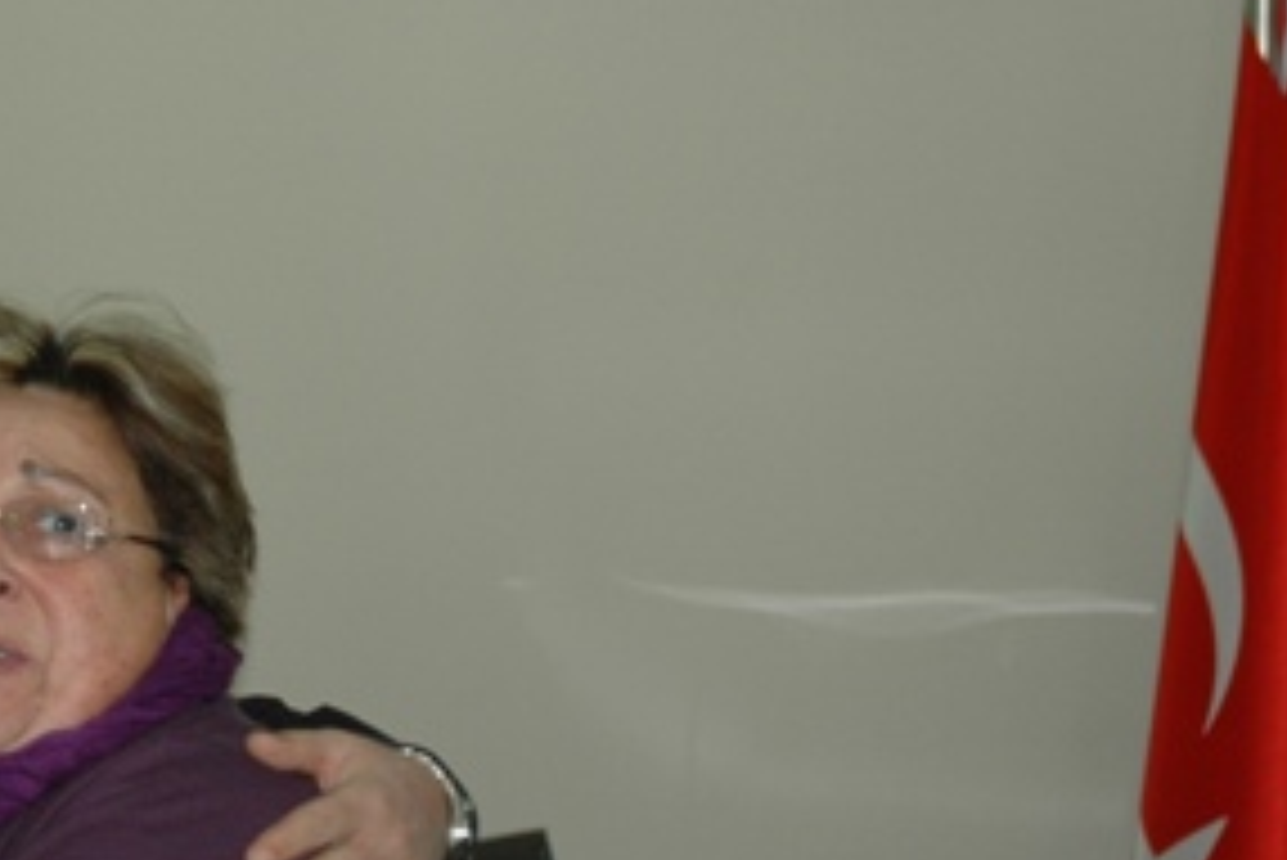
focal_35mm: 106
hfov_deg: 18.2
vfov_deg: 12.8
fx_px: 3802
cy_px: 729
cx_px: -270
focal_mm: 27
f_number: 3.8
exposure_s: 1/60
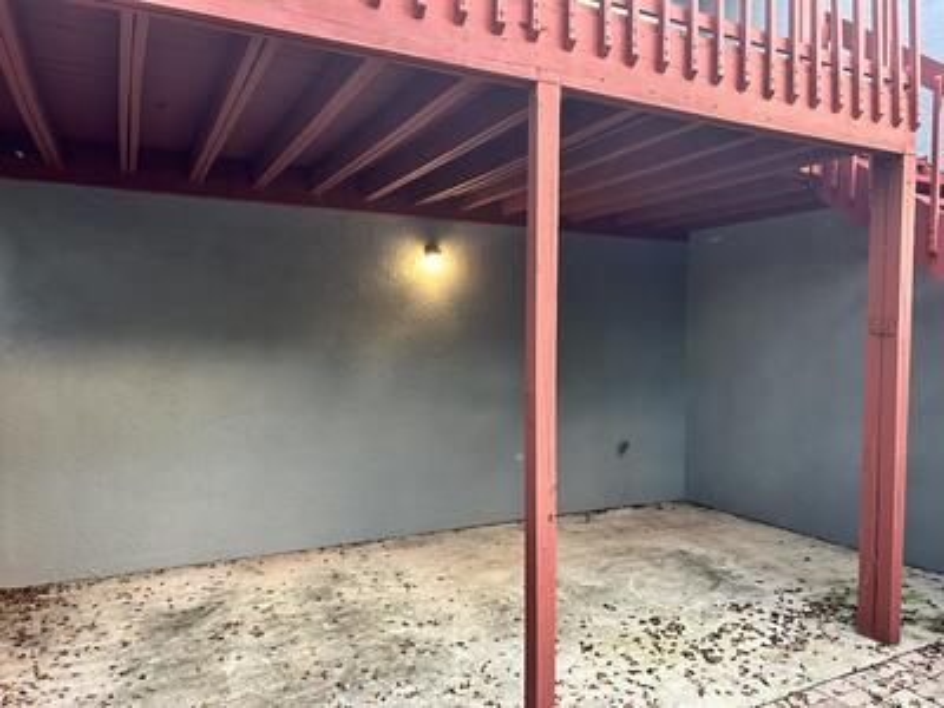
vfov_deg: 53.1
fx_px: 709
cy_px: 354
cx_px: 472
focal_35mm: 26
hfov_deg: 67.3
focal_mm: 5.7
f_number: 1.5
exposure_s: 1/60
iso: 200
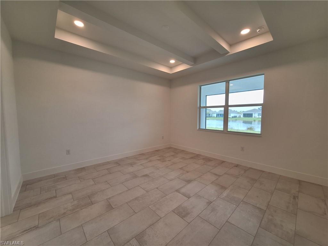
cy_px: 123
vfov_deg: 89.9
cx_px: 164
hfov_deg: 106.2
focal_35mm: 13
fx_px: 123
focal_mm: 1.74
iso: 50
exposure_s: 1/40
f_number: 2.2
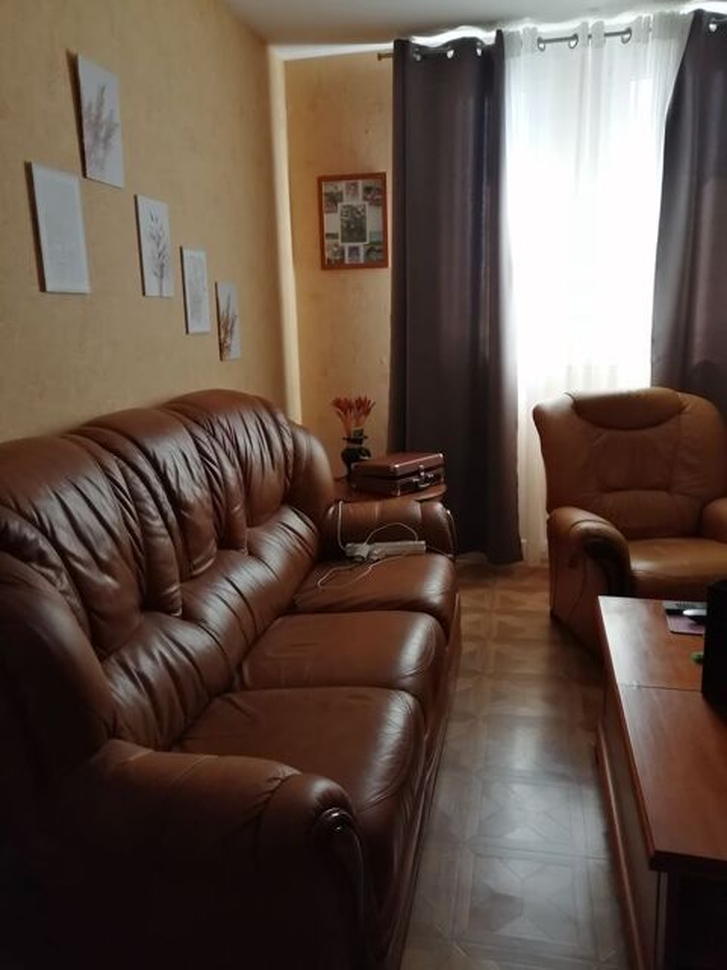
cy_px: 485
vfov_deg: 65.3
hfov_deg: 51.4
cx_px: 364
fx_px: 756
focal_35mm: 27
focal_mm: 3.88
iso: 320
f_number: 1.8
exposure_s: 1/100
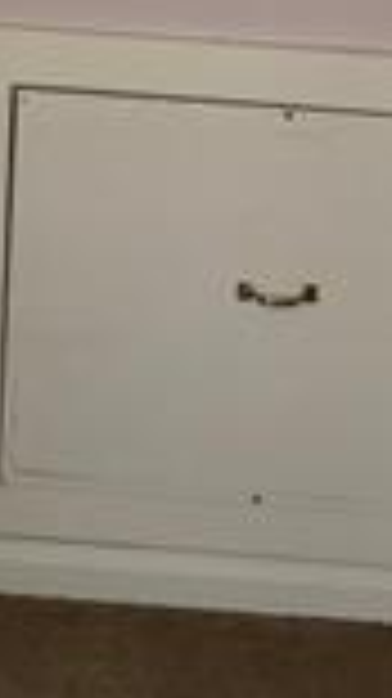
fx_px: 1499
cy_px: -126
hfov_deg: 14.8
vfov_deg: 24.0
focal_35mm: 81
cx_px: 77
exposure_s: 1/60
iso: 640
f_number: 1.78
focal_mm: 6.76
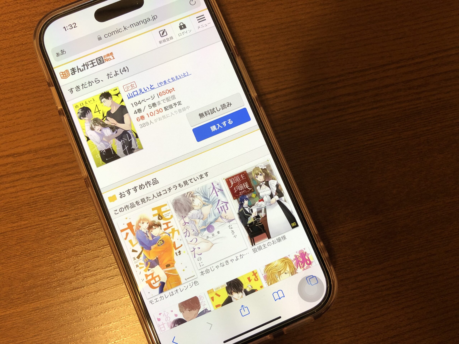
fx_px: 371
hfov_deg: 63.4
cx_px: 230
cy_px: 172
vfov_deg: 49.7
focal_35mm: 28
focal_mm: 3.99
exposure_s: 1/20
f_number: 1.8
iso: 40
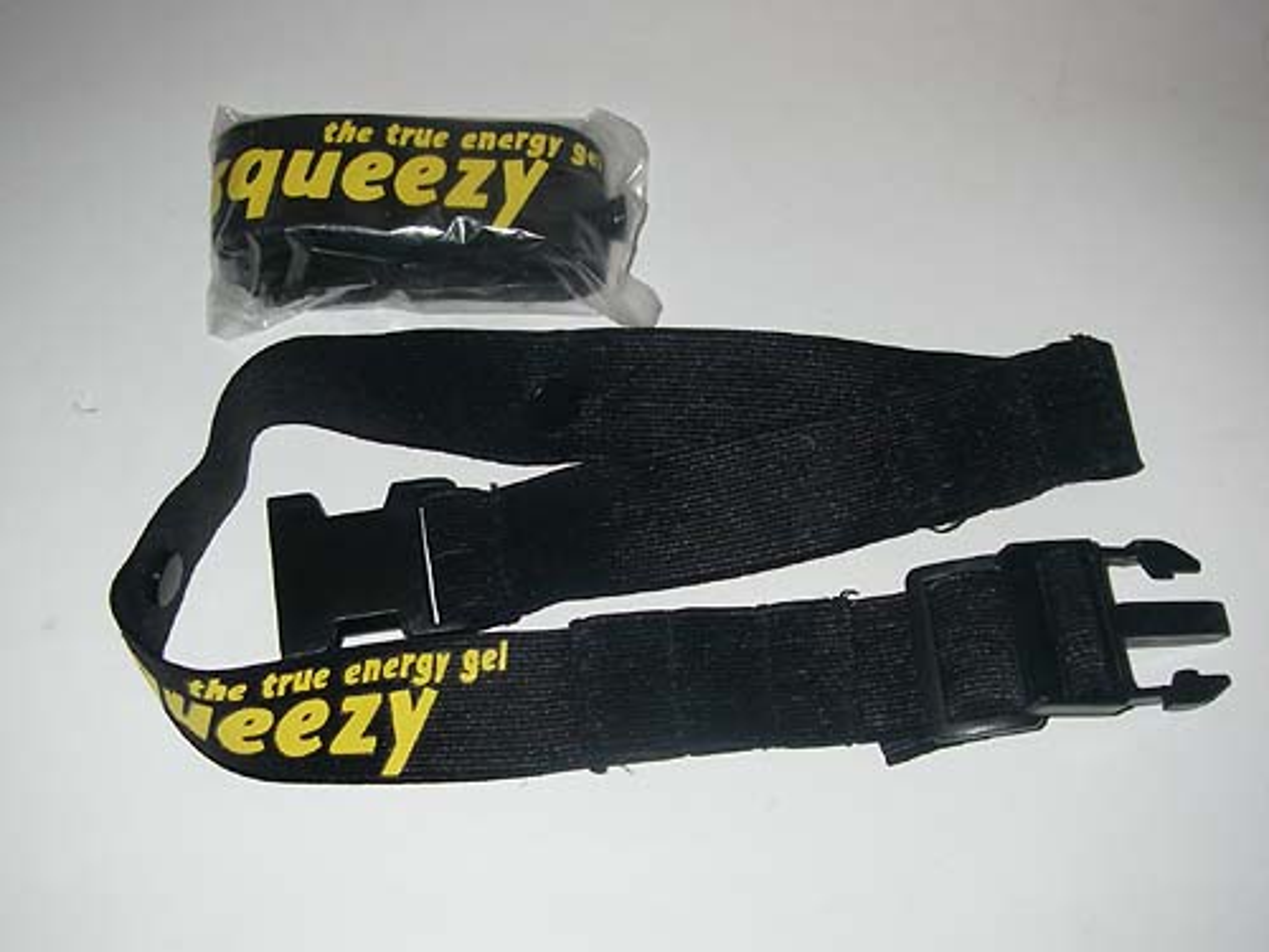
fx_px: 1393
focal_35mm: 38
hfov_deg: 49.0
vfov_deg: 37.7
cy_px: 476
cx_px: 634
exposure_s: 1/40
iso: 200
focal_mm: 6.3
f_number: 3.3
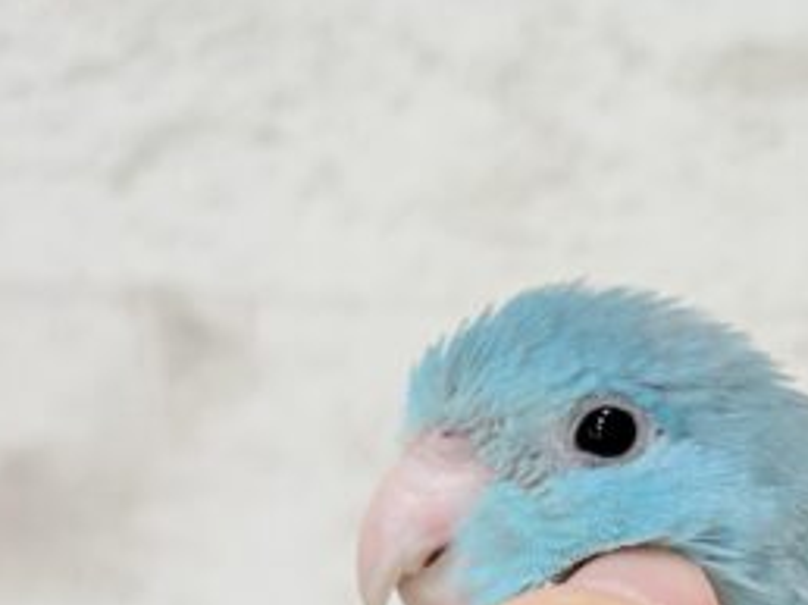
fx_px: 3008
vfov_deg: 11.4
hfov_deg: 14.9
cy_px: 467
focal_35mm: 129
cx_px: 871
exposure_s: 1/50
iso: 40
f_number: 1.6
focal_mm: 5.96
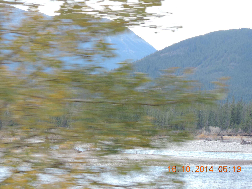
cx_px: 126
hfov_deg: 14.6
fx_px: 983
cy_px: 94
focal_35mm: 135
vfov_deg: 11.0
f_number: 4.3
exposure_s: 1/125
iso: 200
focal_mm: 24
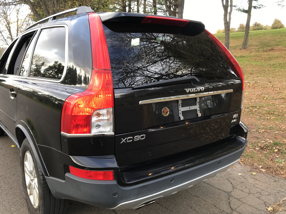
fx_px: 256
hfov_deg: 58.3
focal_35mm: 31
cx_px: 130
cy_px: 113
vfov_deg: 45.4
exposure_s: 1/60
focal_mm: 3.99
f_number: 1.8
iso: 25
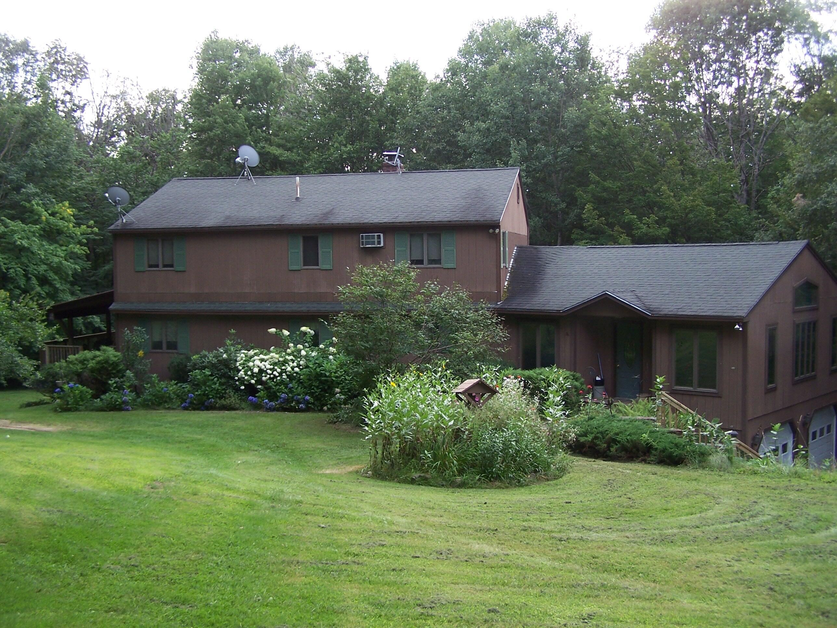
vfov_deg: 37.7
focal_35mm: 38
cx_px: 418
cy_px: 314
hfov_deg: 49.0
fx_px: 919
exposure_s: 1/125
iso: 80
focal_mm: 6.3
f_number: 2.8
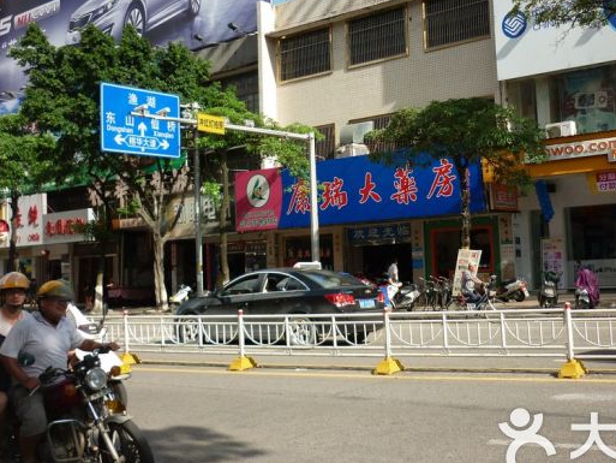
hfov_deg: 41.8
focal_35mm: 45
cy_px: 183
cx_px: 379
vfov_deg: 32.1
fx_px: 801
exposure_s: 1/800
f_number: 2.8
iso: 80
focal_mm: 5.5
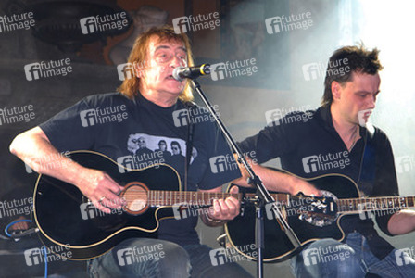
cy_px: 139
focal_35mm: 123
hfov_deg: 16.6
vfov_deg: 11.2
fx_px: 1420
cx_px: 208
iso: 200
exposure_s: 1/30
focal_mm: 82
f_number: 9
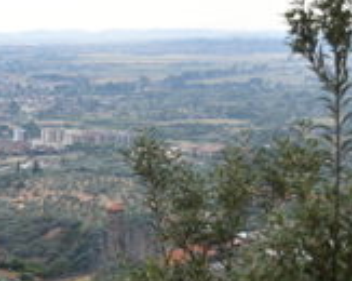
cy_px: 193
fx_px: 1249
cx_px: 60
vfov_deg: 12.8
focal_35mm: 120
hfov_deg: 15.9
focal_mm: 35
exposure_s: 1/400
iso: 100
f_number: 4.5
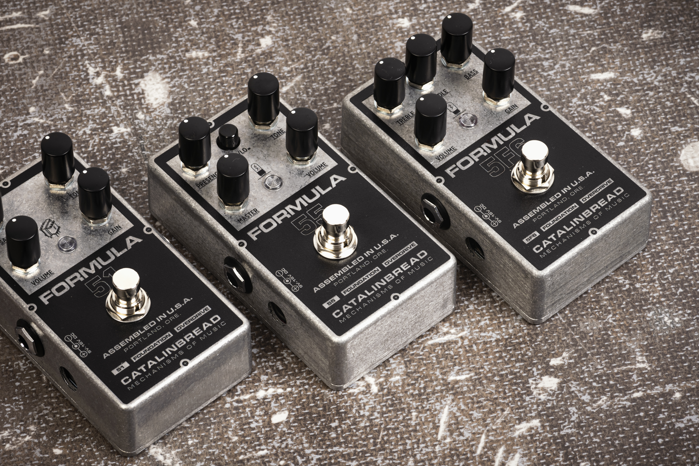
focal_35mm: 135
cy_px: 230
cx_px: 271
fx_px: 2621
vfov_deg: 10.2
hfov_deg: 15.2
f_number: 16
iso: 100
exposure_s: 1/160
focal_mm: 105
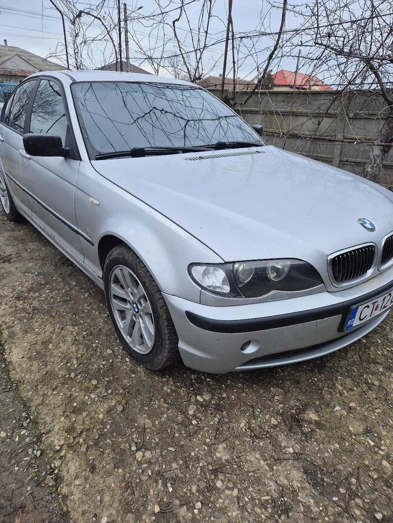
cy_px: 262
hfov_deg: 58.9
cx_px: 196
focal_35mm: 23
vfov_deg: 73.9
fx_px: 348
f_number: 1.8
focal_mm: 5.4
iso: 25
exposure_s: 1/667
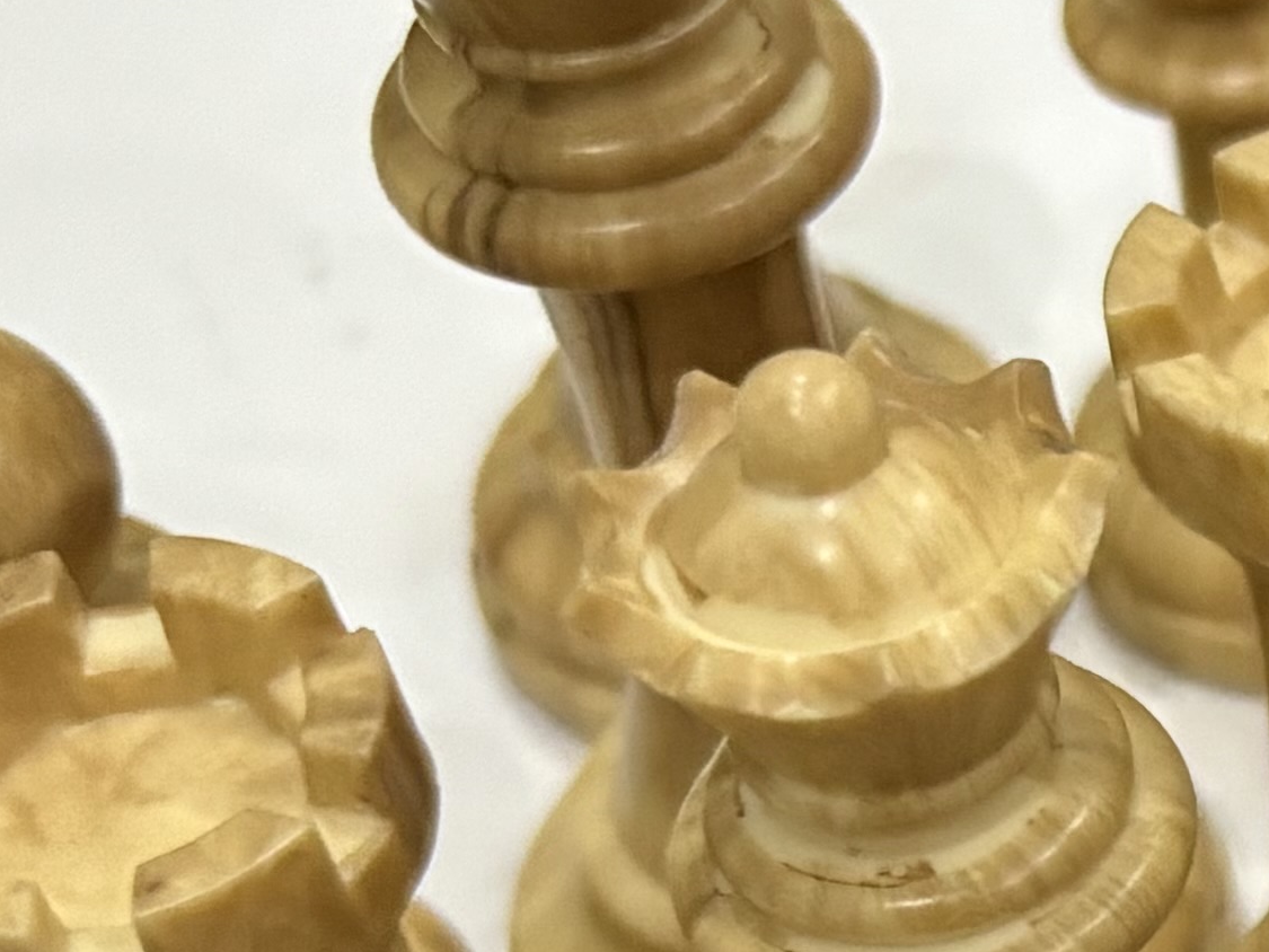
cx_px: 2299
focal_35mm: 132
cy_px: 1611
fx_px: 4840
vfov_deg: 10.7
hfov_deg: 13.4
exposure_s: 1/60
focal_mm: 5.96
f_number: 1.6
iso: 400
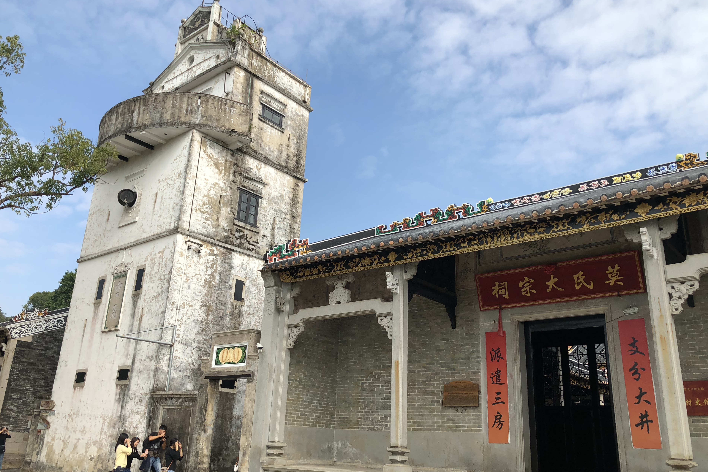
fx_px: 629
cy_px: 237
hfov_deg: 58.7
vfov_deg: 41.1
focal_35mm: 32
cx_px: 352
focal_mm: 3.99
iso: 20
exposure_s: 1/1600
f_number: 1.8
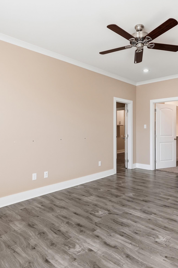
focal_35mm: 23
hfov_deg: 54.1
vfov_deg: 76.1
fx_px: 171
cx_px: 117
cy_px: 132
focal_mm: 10
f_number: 9
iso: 250
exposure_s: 1/60
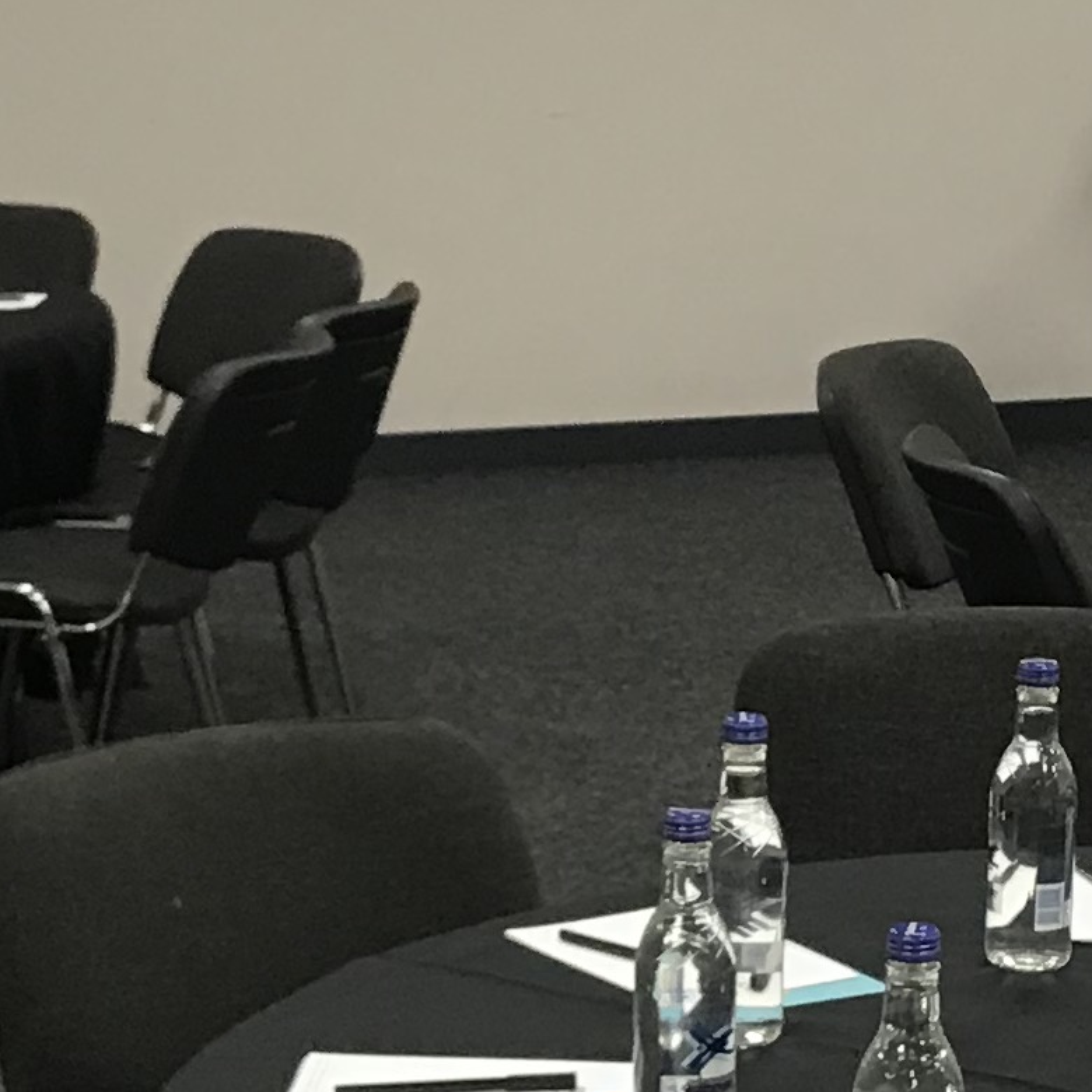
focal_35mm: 128
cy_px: 678
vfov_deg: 13.6
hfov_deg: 13.5
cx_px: 930
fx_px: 4568
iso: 40
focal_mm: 3.99
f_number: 1.8
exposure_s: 1/25
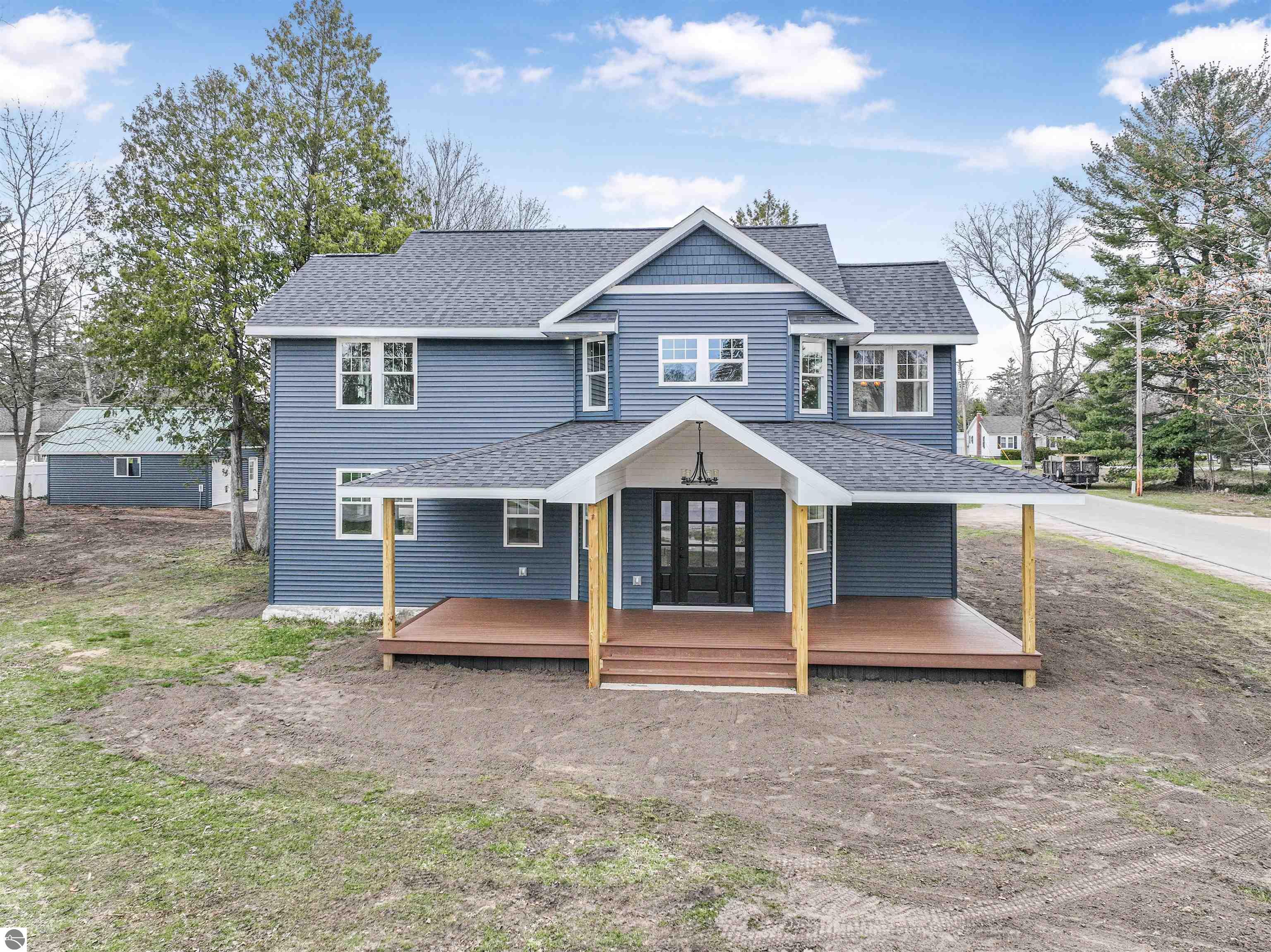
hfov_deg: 71.6
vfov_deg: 56.8
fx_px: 881
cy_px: 476
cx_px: 636
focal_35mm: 24
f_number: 2.8
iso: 400
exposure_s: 1/160
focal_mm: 12.29
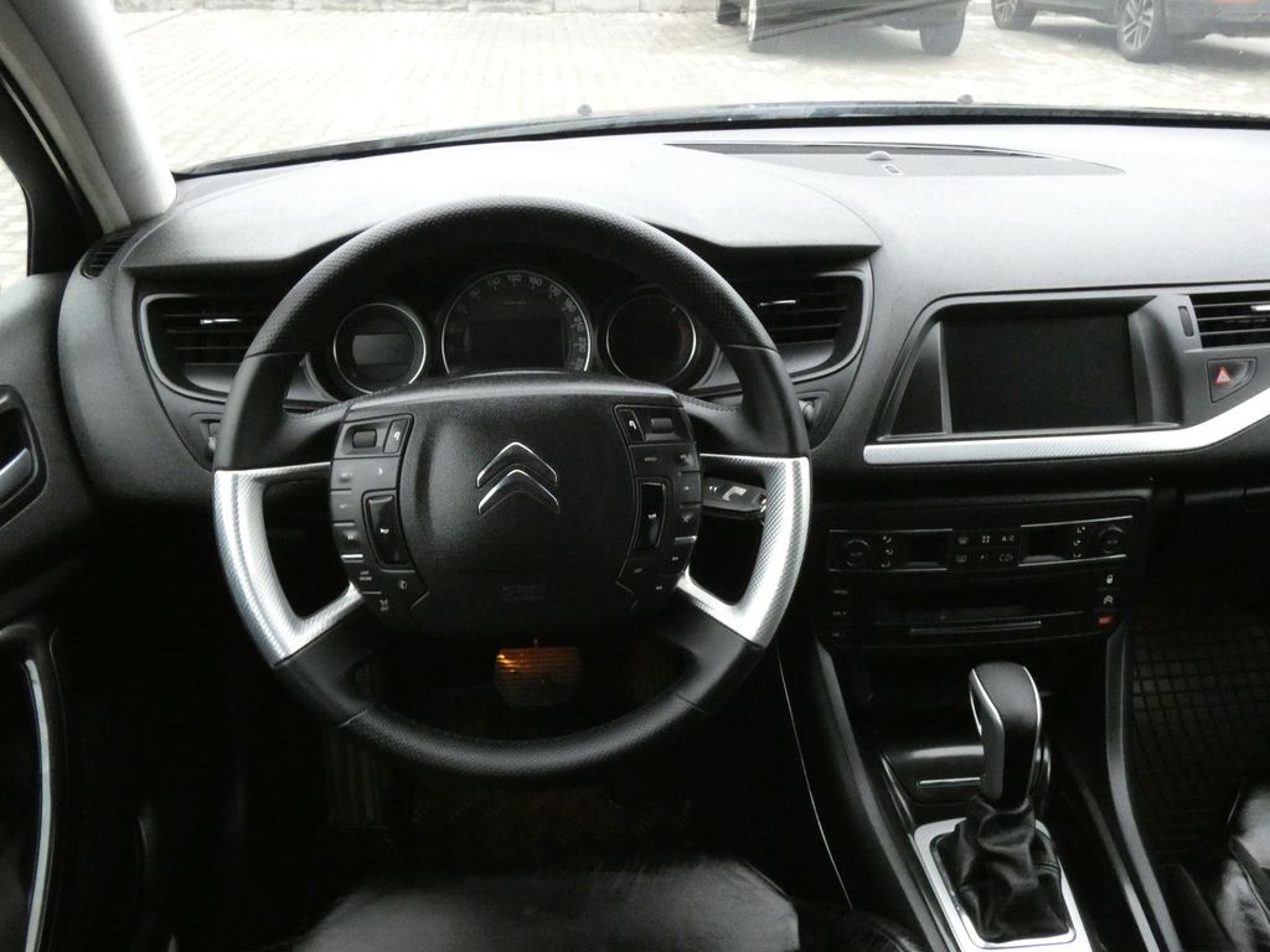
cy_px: 476
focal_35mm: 32
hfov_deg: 56.8
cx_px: 635
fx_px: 1174
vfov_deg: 44.2
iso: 1600
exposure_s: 1/50
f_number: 5.6
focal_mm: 5.8
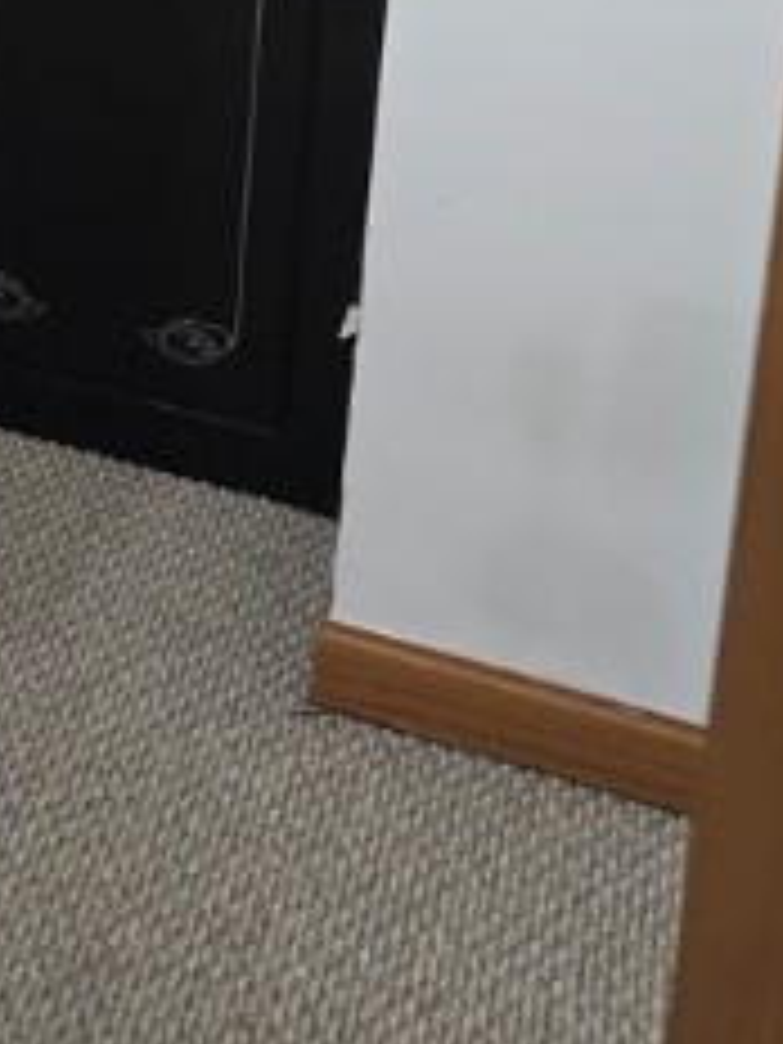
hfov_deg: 18.2
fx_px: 2292
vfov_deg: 21.9
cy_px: -459
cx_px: -212
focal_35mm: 76
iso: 640
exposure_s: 1/60
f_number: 1.7
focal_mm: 6.3
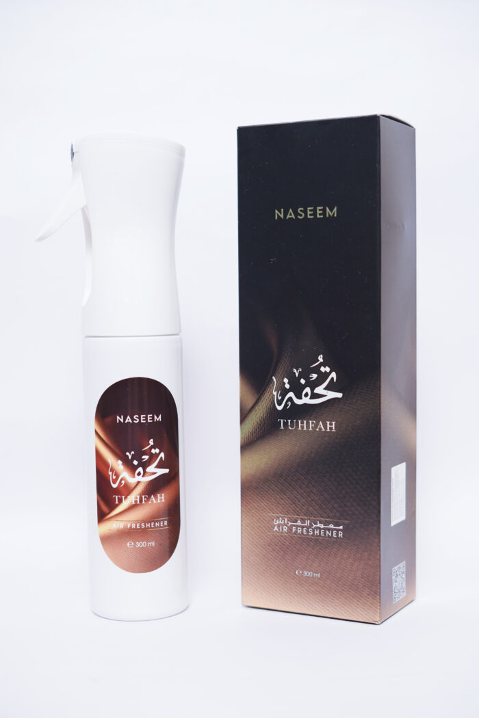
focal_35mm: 50
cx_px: 240
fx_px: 998
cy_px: 359
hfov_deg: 27.0
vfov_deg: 39.6
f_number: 2.8
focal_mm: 50
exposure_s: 1/200
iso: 800
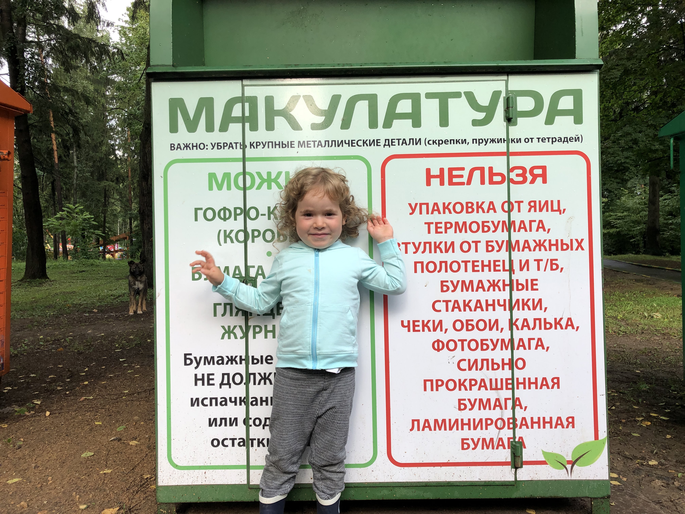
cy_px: 257
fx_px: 554
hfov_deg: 63.4
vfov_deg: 49.7
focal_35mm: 28
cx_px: 342
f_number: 1.8
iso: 20
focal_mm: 4
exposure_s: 1/234
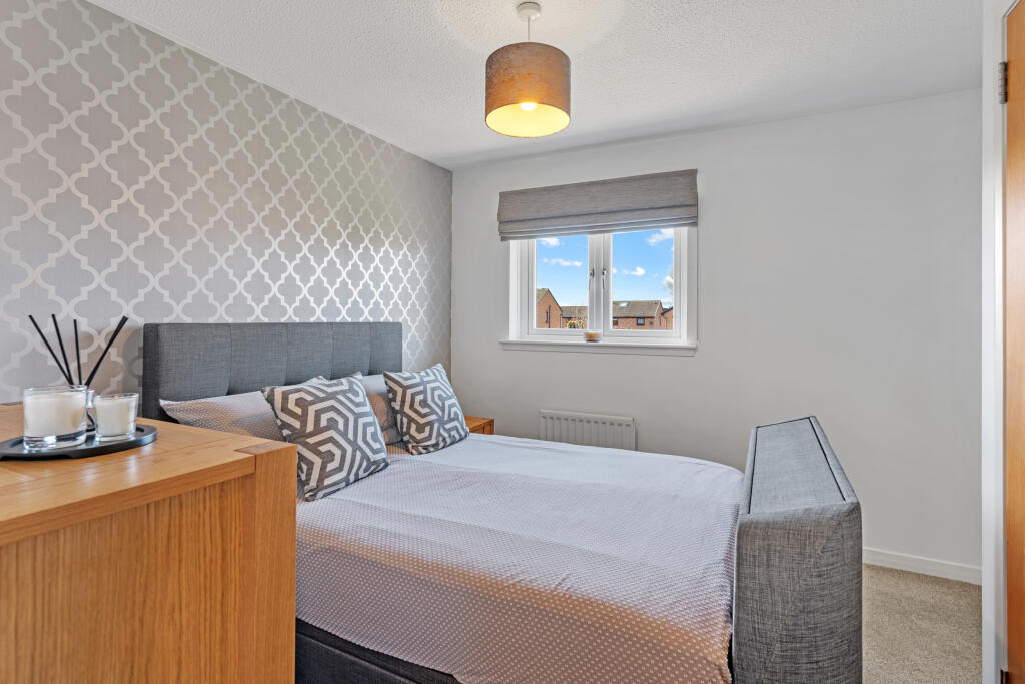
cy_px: 342
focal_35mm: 17
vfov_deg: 70.5
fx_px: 484
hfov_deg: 93.3
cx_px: 512
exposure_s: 1/4
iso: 250
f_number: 7.1
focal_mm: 17
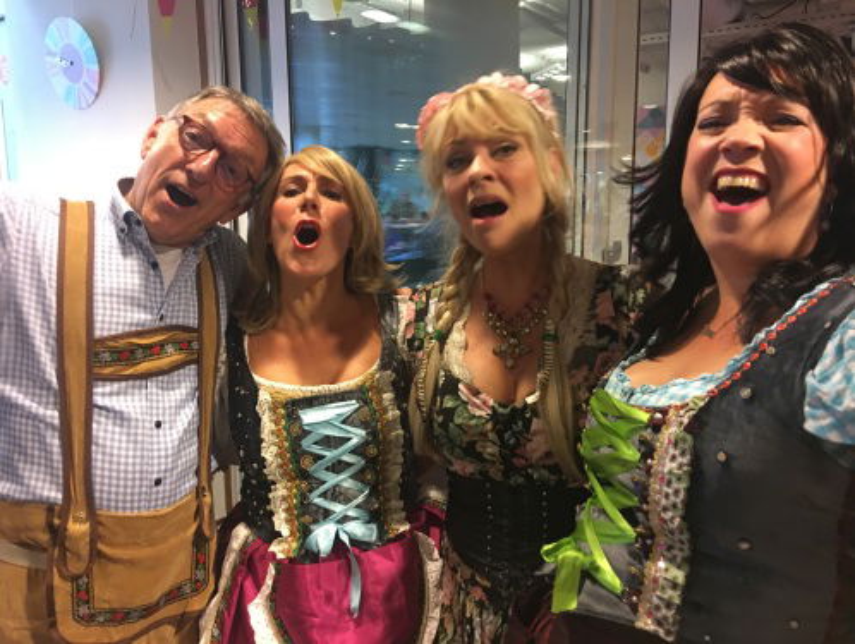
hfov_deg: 61.6
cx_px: 428
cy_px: 322
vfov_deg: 48.3
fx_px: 717
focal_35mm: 29
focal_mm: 4.15
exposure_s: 1/4
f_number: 2.2
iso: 100
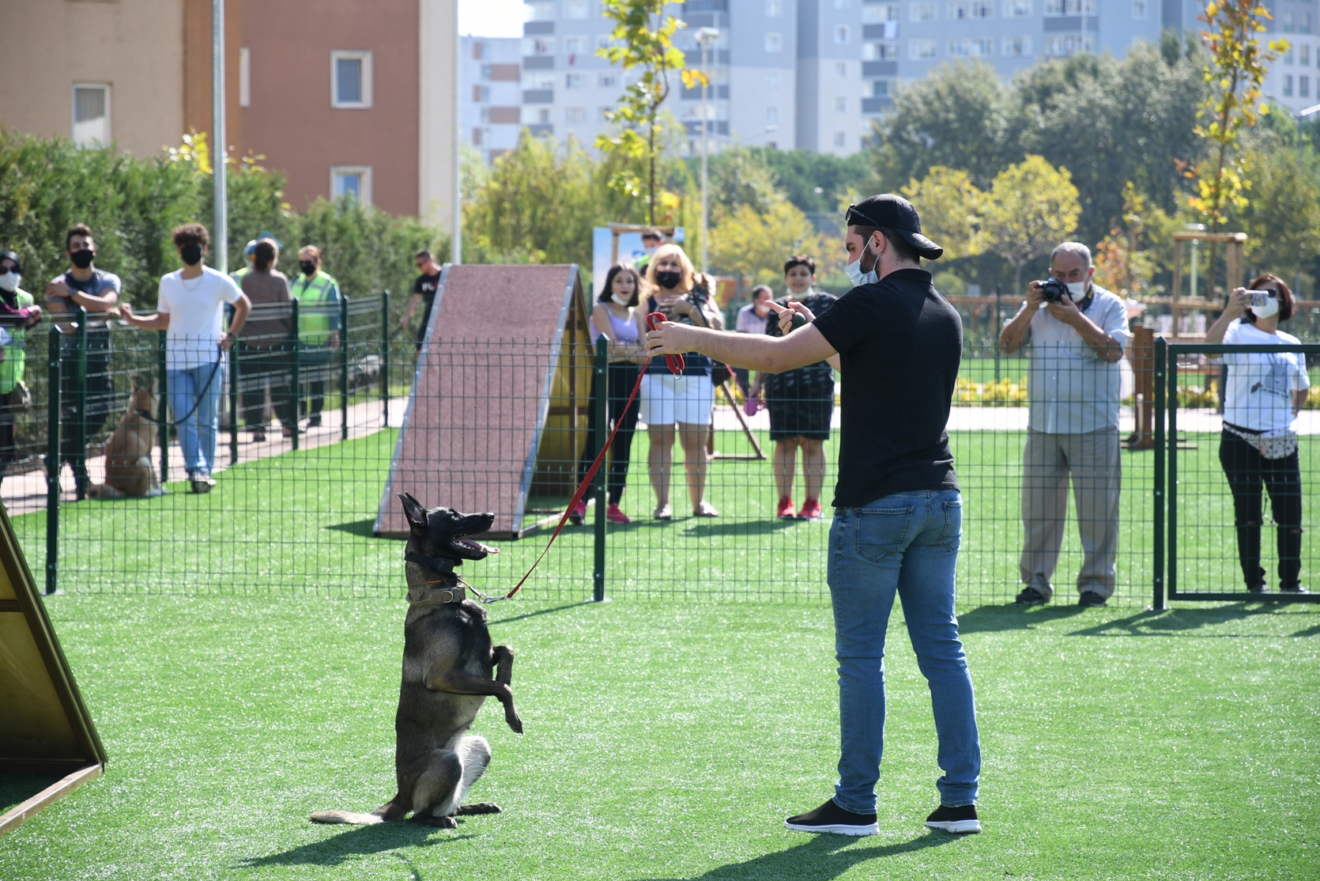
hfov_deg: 17.1
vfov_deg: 11.4
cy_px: 440
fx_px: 4400
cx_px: 660
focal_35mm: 120
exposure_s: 1/500
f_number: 4
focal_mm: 80
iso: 160
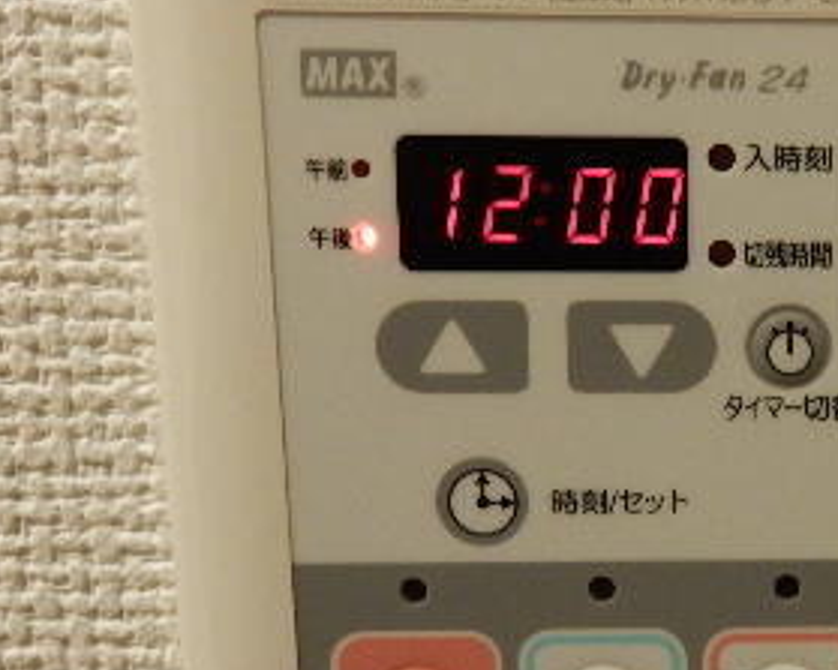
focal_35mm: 56
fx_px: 1388
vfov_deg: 27.0
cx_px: 805
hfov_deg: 31.5
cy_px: 418
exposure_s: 1/30
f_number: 3.7
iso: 400
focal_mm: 4.5
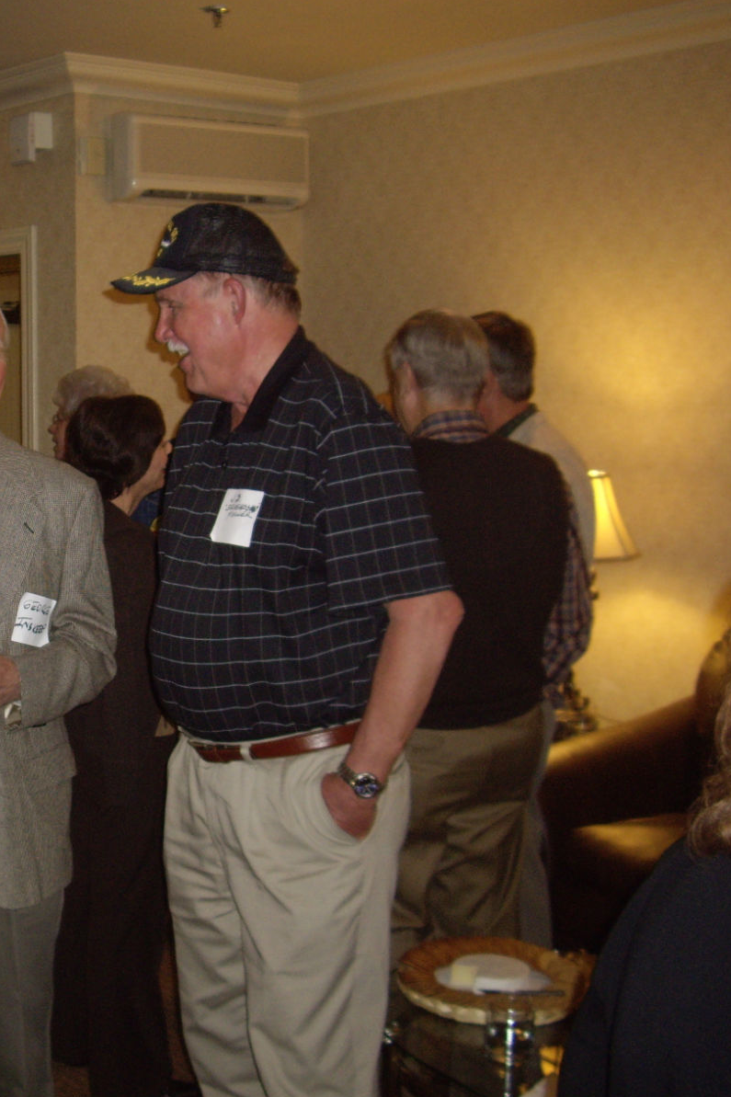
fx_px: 1615
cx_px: 29
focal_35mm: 53
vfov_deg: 37.5
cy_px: 548
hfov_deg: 24.5
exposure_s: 1/40
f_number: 2.8
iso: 200
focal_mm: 7.9
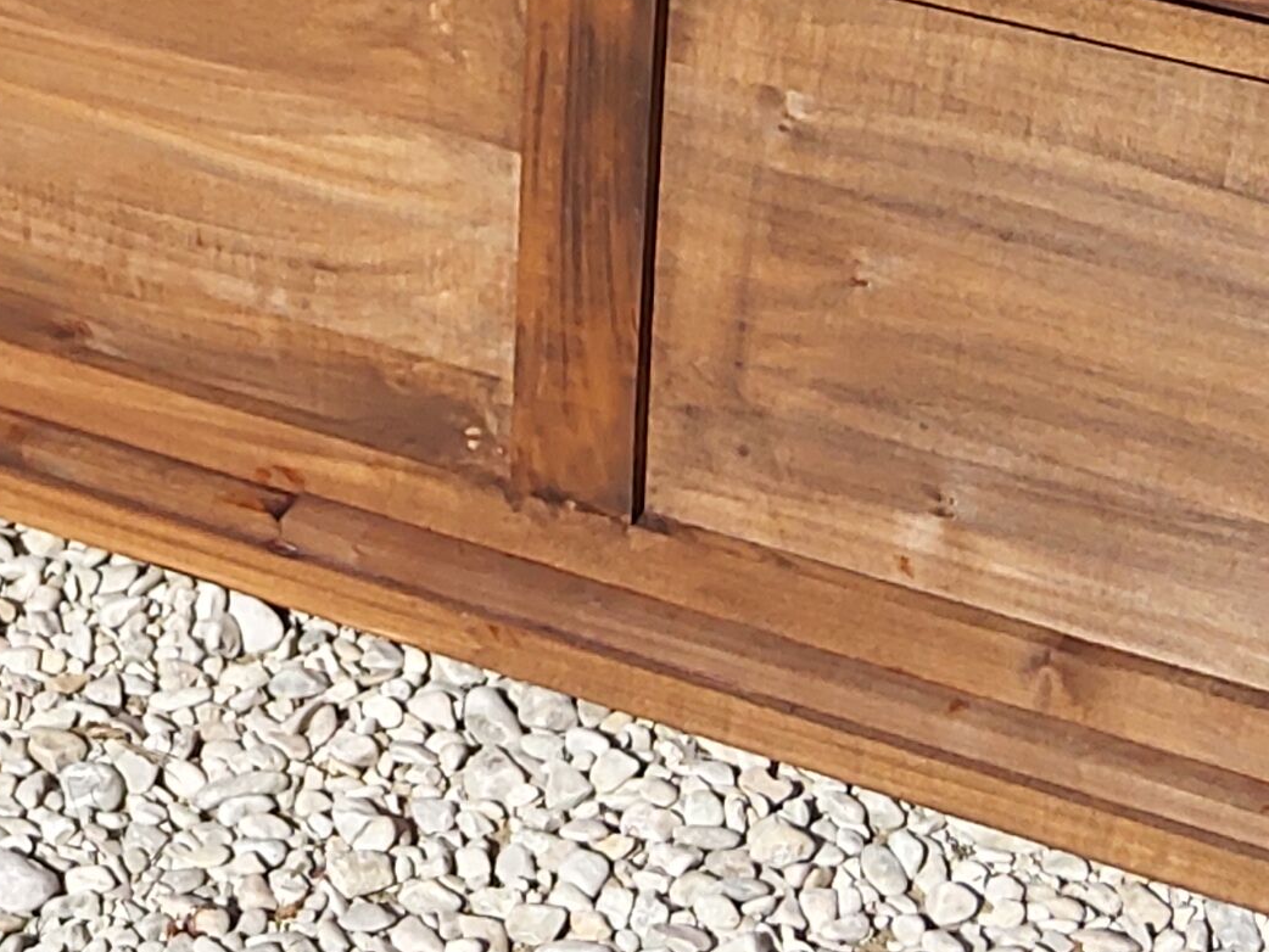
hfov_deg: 18.3
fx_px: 3777
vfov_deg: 14.1
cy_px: -18
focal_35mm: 103
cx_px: -134
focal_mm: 3.08
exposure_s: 1/1152
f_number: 2
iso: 40
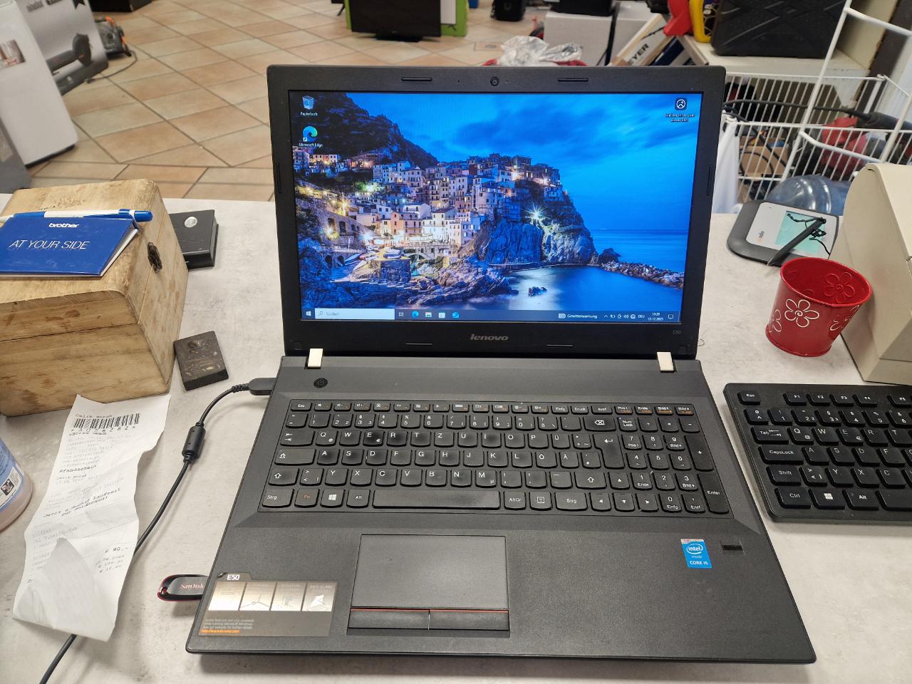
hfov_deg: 73.9
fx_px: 606
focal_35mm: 23
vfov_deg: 58.9
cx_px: 456
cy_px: 342
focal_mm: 5.4
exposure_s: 1/180
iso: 50
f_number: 1.8
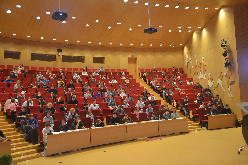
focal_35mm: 32
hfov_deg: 59.5
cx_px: 124
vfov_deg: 41.7
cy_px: 82
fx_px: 217
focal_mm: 21
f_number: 3.8
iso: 500
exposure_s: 1/15
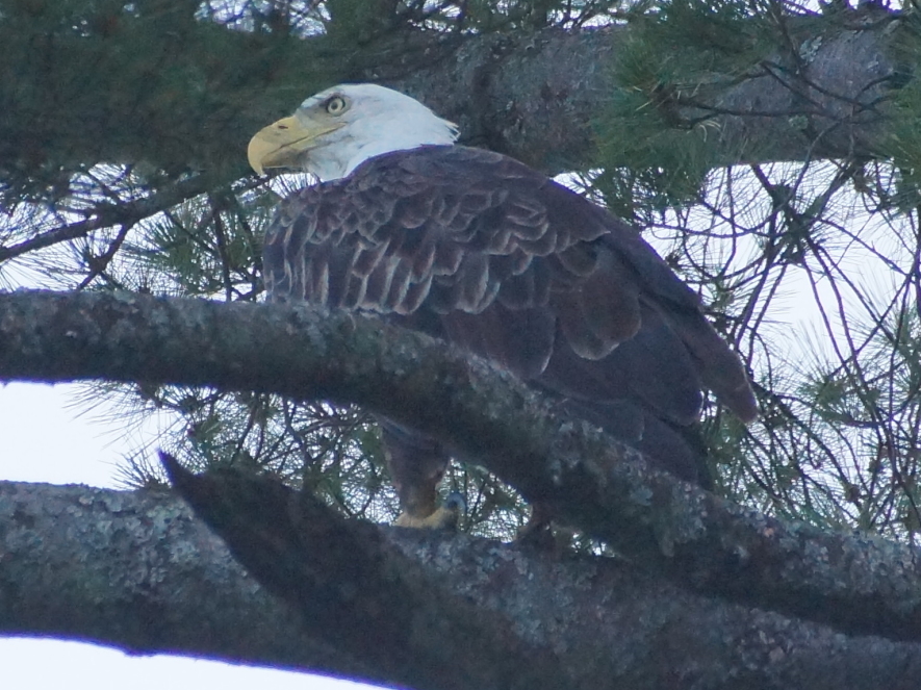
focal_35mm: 815
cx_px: 433
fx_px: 21675
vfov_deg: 1.8
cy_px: 344
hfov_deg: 2.4
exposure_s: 1/400
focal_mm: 250
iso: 1250
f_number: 6.3
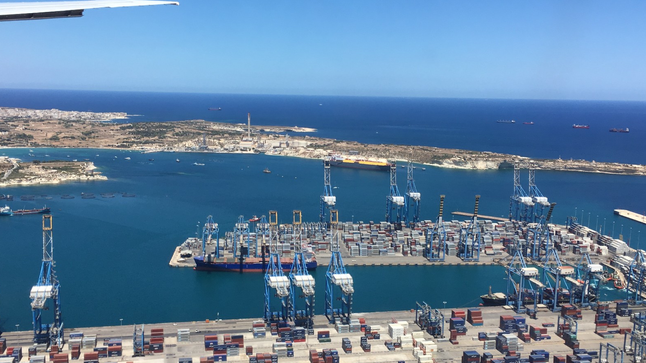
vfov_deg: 29.0
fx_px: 702
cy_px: 215
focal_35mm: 41
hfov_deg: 49.4
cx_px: 323
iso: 25
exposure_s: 1/1131
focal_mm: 4.15
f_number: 2.2
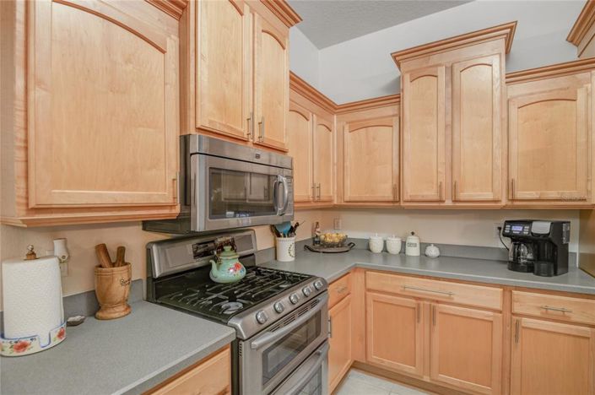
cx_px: 298
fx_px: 281
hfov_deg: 93.4
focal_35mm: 17
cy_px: 198
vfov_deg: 70.3
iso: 500
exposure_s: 1/6
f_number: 6.3
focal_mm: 17
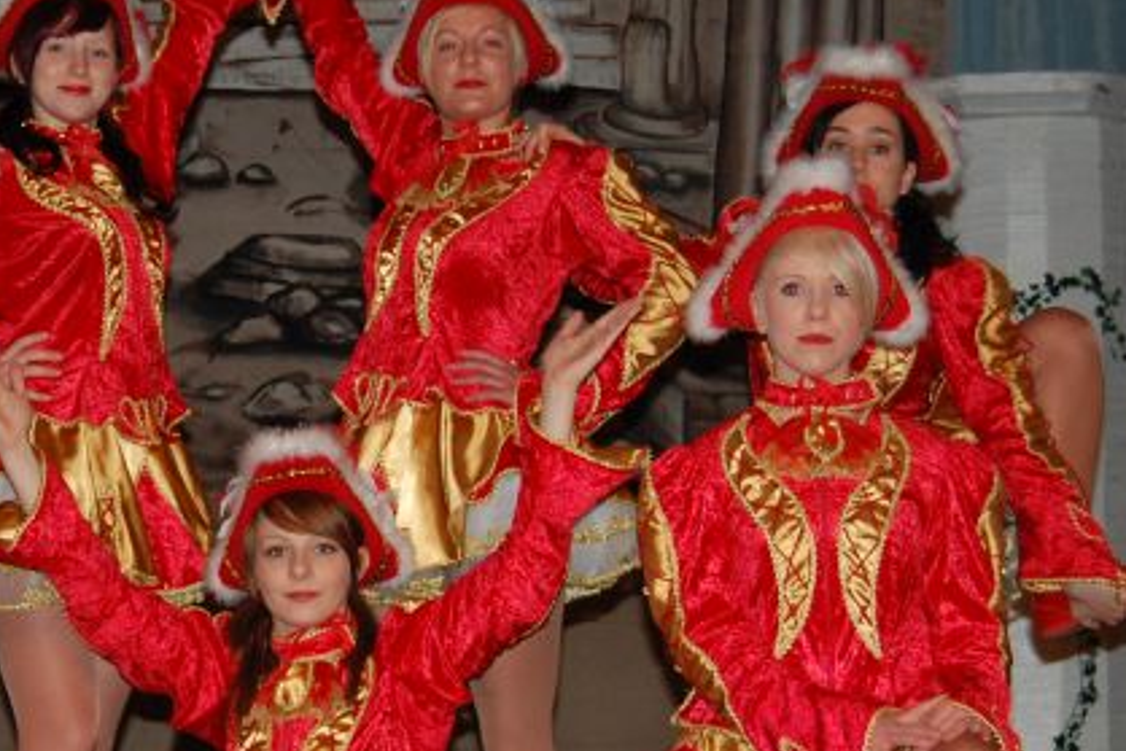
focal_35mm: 109
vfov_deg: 12.6
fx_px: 3410
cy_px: 476
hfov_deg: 18.6
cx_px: 229
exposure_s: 1/60
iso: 400
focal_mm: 38
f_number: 4.8
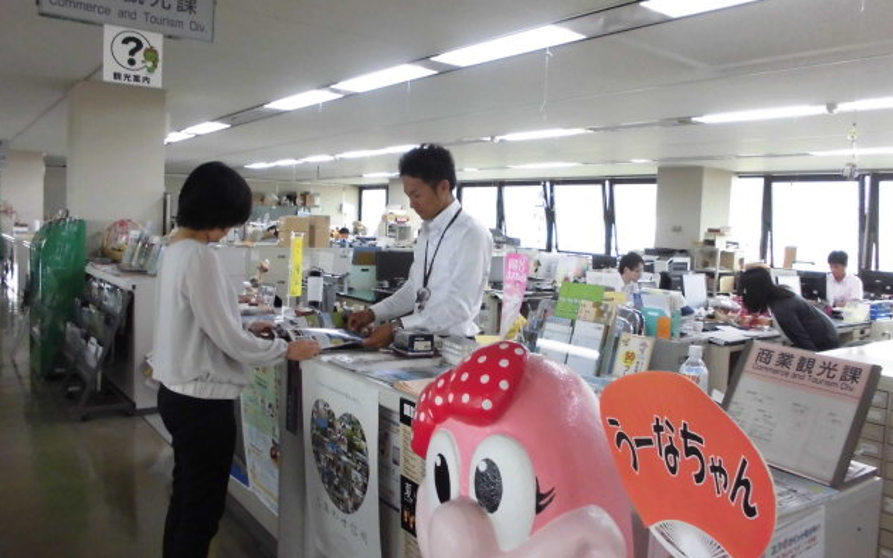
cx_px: 446
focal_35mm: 28
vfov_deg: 44.6
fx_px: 682
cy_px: 271
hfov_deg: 66.5
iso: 400
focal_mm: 4.6
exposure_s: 1/60
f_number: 3.5
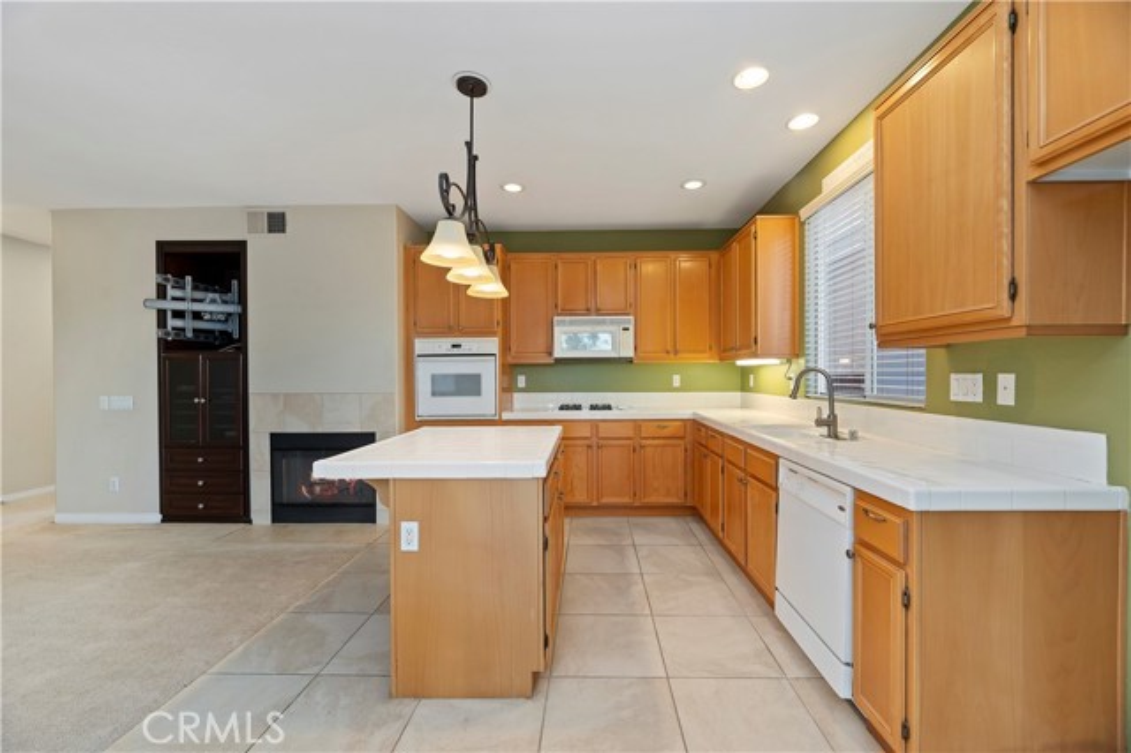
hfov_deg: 104.3
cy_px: 376
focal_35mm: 14
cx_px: 566
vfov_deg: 81.1
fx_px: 440
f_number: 10
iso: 500
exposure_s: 1/6
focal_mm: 14
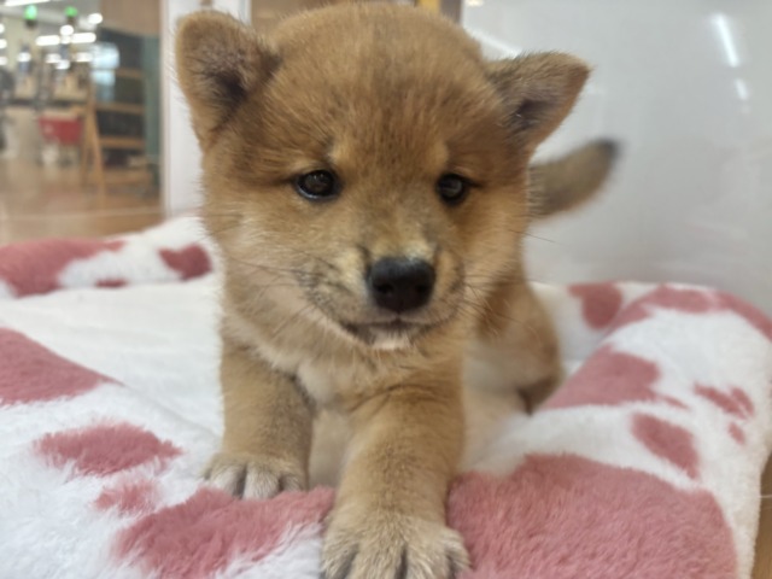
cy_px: 290
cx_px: 386
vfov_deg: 53.1
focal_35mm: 26
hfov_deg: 67.3
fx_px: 580
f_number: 1.6
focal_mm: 5.96
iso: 64
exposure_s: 1/100
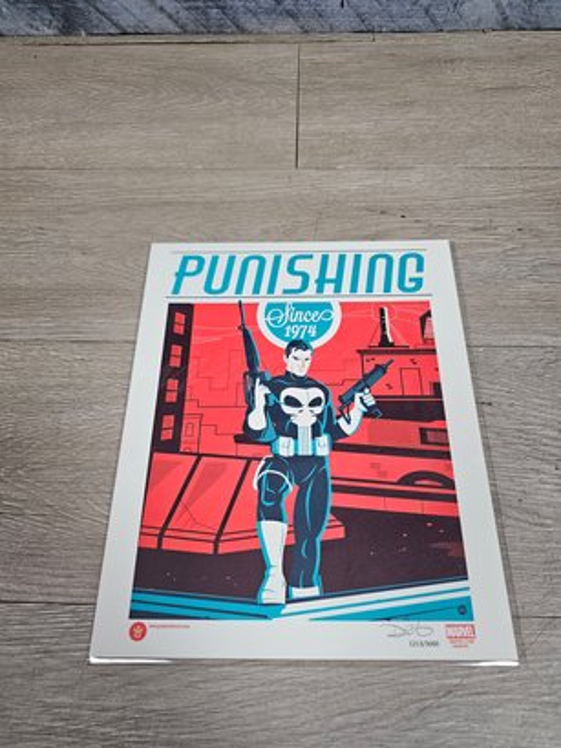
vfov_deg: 73.9
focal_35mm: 23
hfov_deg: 58.9
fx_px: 497
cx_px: 280
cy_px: 374
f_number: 1.7
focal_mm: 6.3
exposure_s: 1/120
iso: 125
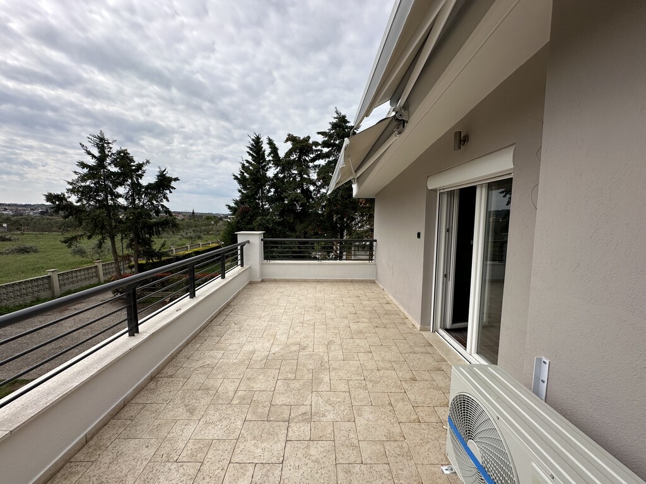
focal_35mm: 14
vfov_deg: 85.7
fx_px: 261
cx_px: 323
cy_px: 242
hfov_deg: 102.1
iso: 40
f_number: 2.2
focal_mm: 2.22
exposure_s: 1/2132
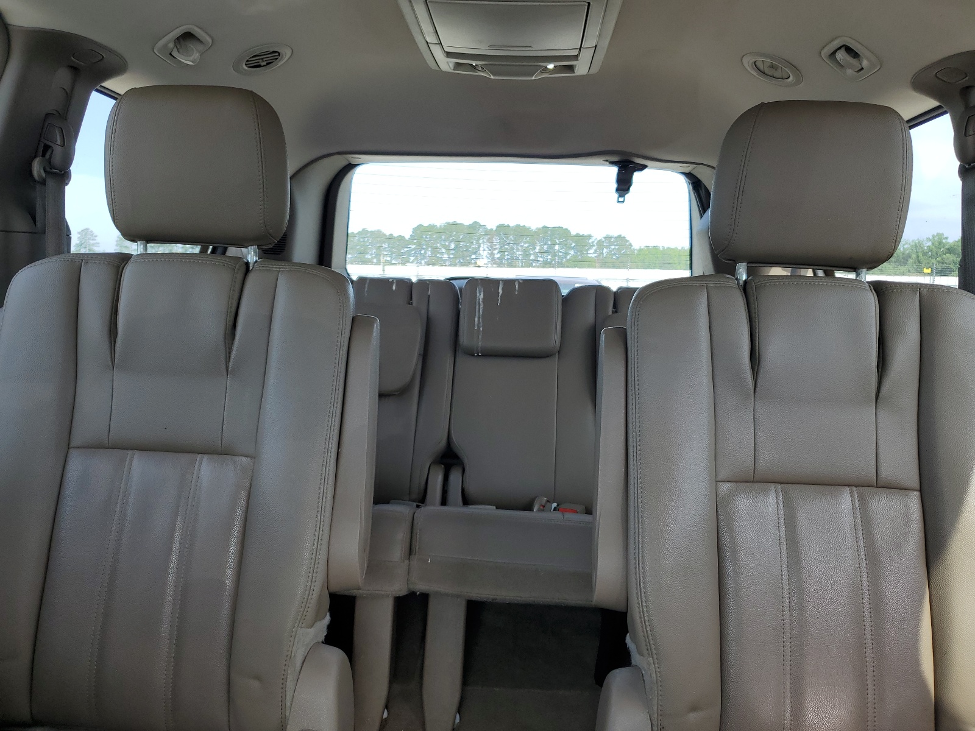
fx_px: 732
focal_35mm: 26
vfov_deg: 53.1
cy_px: 366
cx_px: 488
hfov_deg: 67.3
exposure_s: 1/167
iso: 50
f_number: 1.5
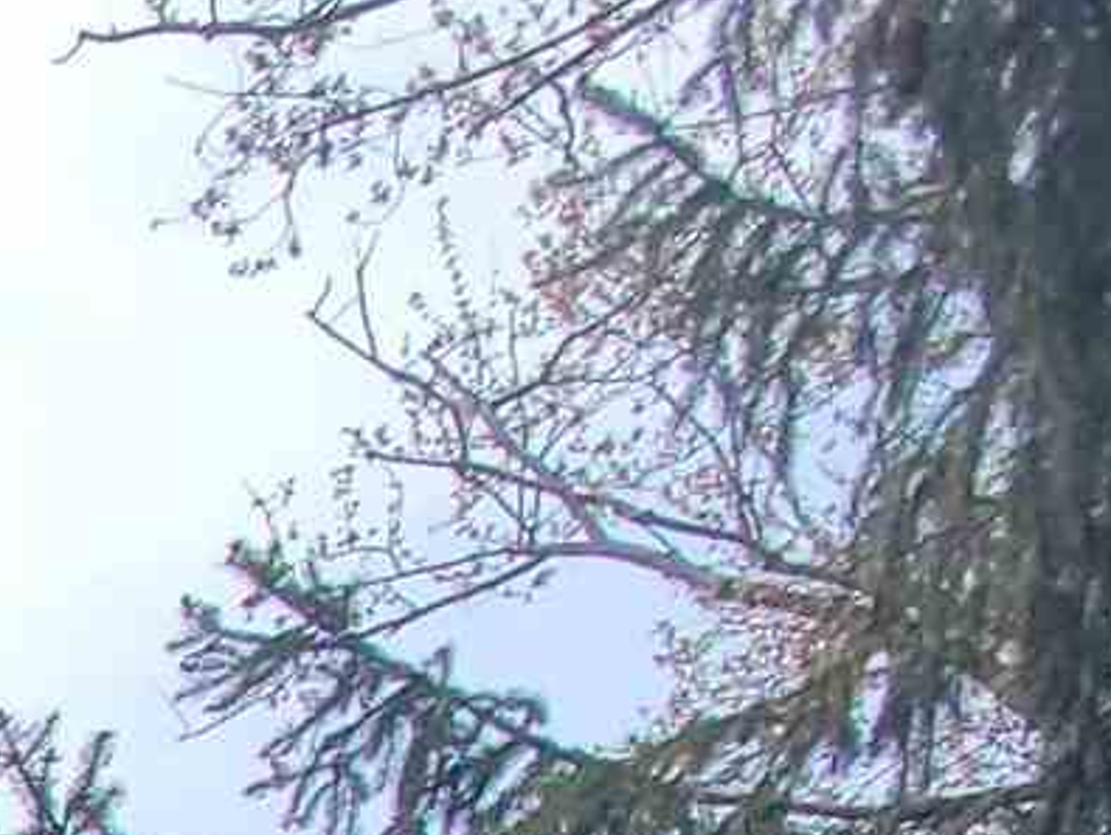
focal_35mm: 101
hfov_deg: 10.5
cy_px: 3036
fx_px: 3245
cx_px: -2475
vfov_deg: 8.9
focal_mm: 2.2
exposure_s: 1/1154
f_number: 2.2
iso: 50
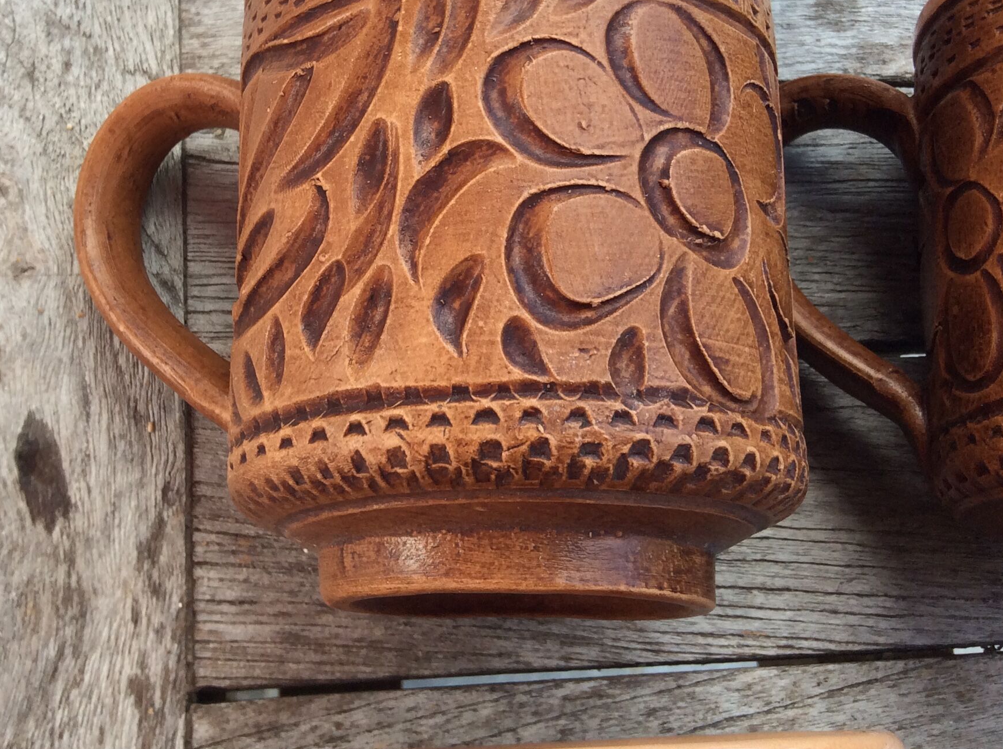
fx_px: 1389
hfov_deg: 39.6
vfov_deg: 29.9
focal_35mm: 48
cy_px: 241
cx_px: 416
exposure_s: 1/209
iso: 32
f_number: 2.4
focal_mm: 3.3
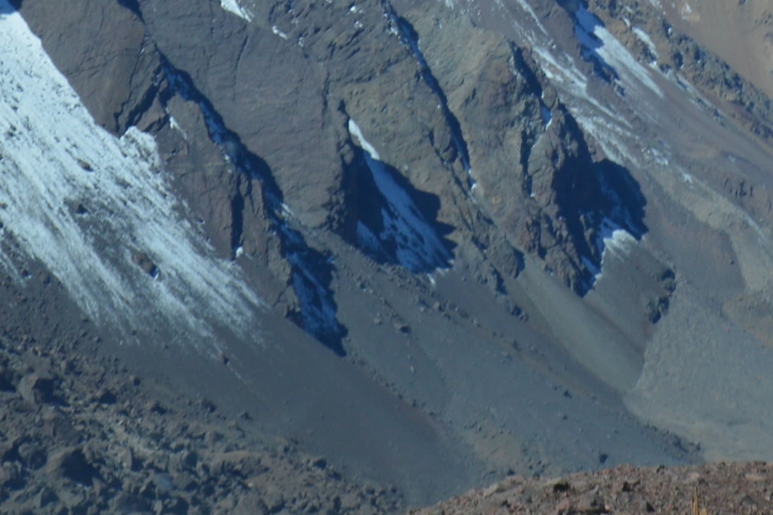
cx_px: 652
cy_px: -389
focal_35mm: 170
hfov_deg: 12.0
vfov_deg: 7.8
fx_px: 3650
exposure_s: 1/320
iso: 100
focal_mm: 24
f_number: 9
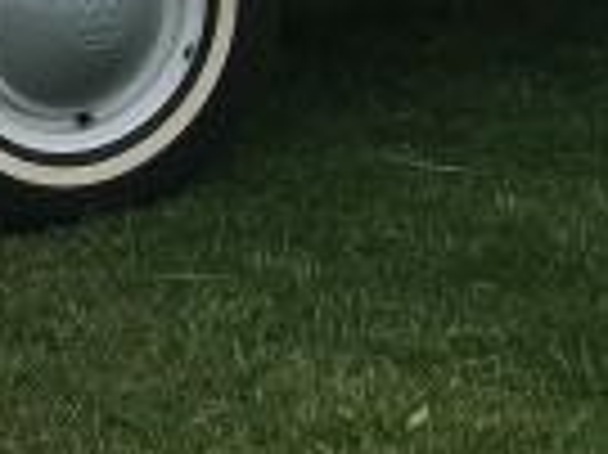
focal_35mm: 161
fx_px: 2825
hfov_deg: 12.3
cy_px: -463
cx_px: 367
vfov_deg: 8.7
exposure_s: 1/1304
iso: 25
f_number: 2.2
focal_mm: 4.15
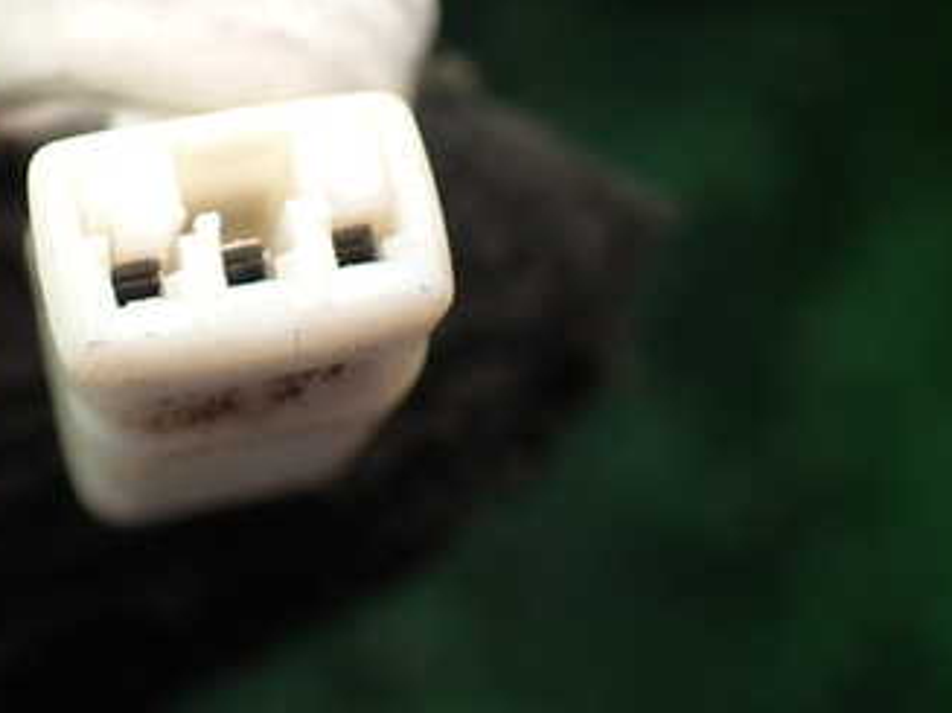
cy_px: 250
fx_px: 1512
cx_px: 274
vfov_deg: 26.4
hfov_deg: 34.4
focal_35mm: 55
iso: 125
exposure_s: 1/125
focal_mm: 5.4
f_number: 2.3
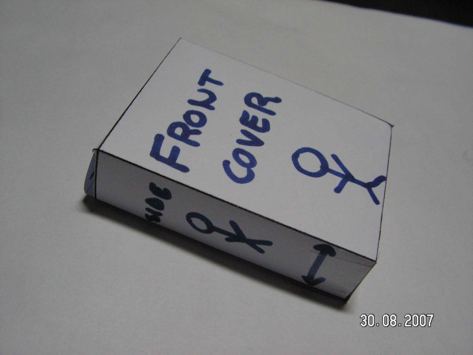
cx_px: 236
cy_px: 178
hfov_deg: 51.4
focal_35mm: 36
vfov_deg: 39.7
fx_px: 492
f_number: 3.2
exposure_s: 1/50
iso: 125
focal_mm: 6
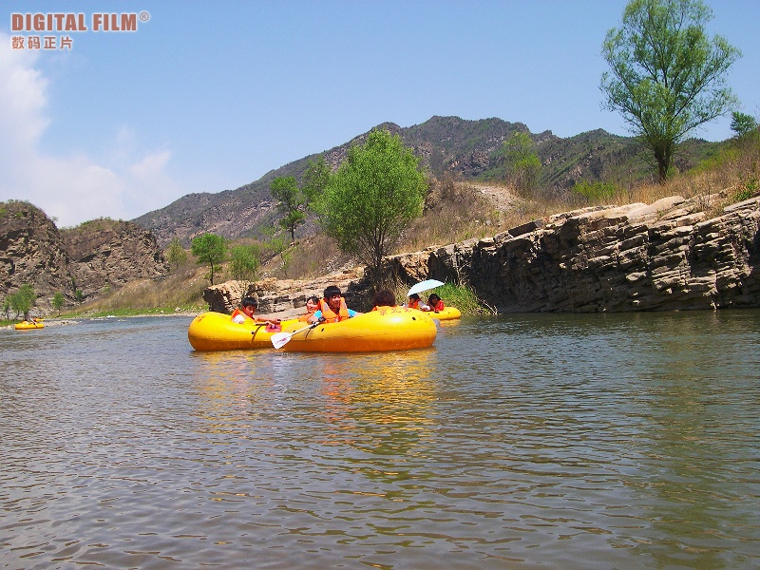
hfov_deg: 49.0
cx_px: 380
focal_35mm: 38
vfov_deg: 37.7
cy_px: 285
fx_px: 834
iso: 100
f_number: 7.6
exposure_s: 1/181
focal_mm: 8
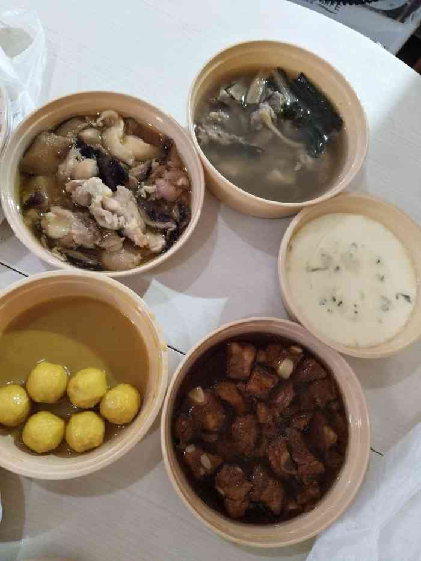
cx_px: 210
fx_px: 422
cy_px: 280
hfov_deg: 53.1
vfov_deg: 67.3
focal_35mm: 26
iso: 400
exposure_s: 1/25
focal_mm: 3.88
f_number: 2
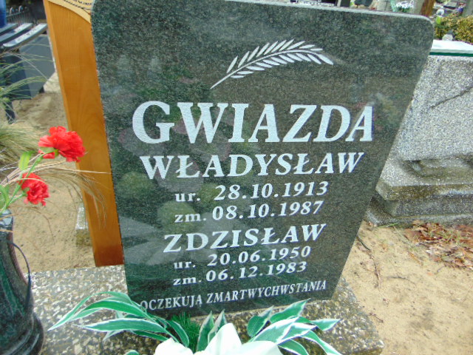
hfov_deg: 69.4
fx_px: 342
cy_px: 178
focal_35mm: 25
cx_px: 236
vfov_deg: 54.9
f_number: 3
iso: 80
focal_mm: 4.5
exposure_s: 1/125
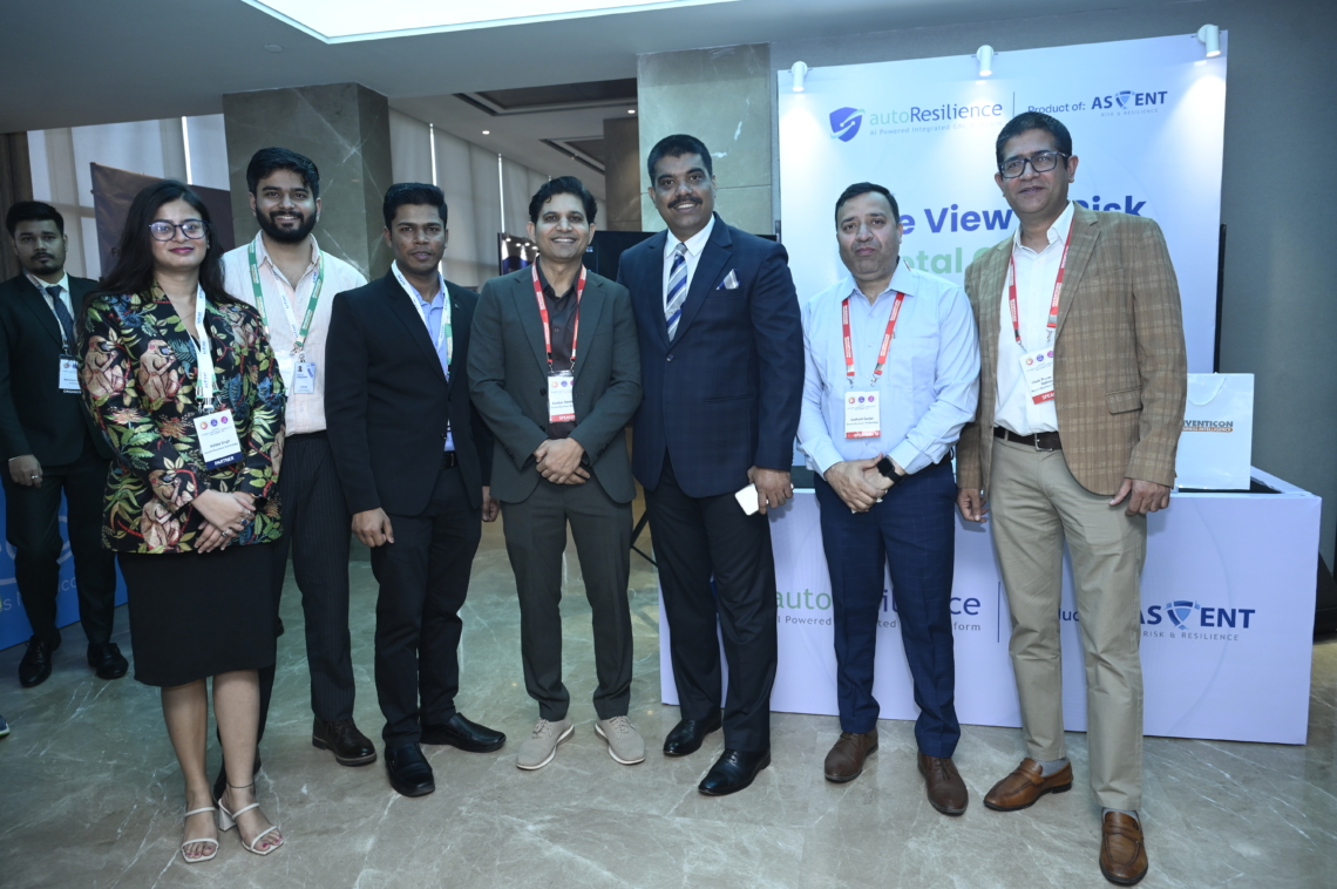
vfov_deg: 53.1
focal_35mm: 24
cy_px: 444
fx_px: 891
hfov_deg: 73.8
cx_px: 668
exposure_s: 1/160
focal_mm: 24
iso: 1000
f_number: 4.5
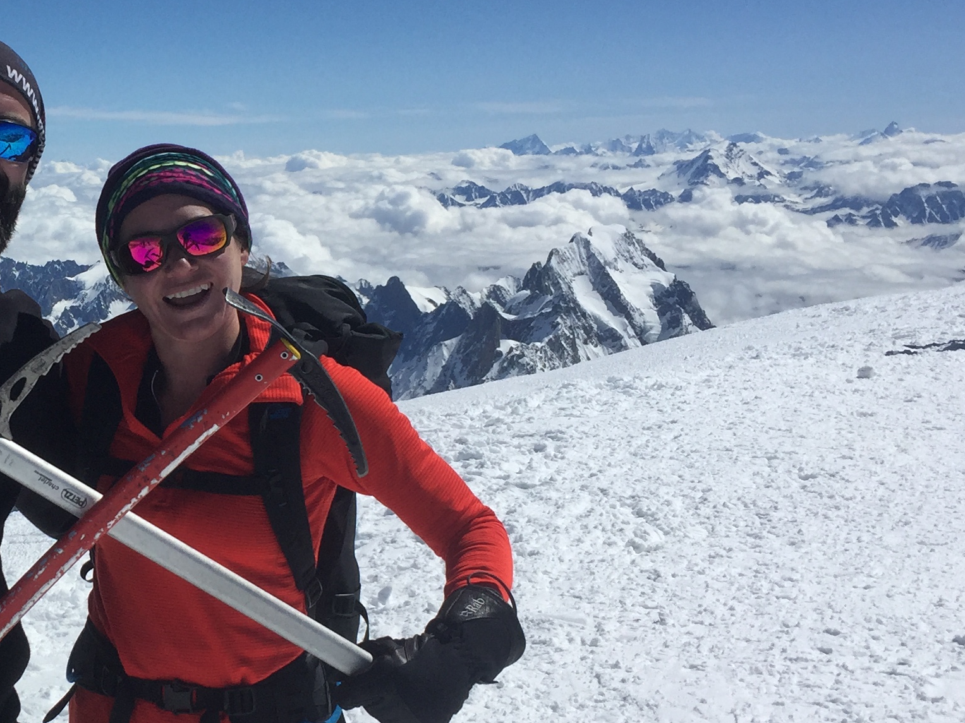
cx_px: 18
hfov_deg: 29.3
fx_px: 1728
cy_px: 367
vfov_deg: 23.6
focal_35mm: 62
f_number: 2.2
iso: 32
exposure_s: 1/6623
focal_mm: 4.15
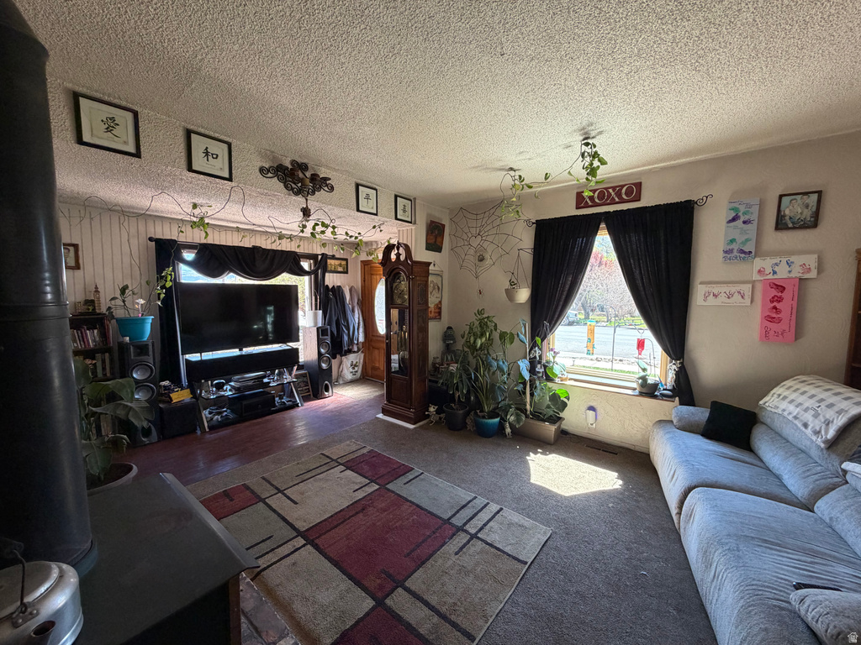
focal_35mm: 14
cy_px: 322
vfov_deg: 85.7
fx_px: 348
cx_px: 430
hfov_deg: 102.1
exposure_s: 1/60
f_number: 2.2
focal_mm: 2.22
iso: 200
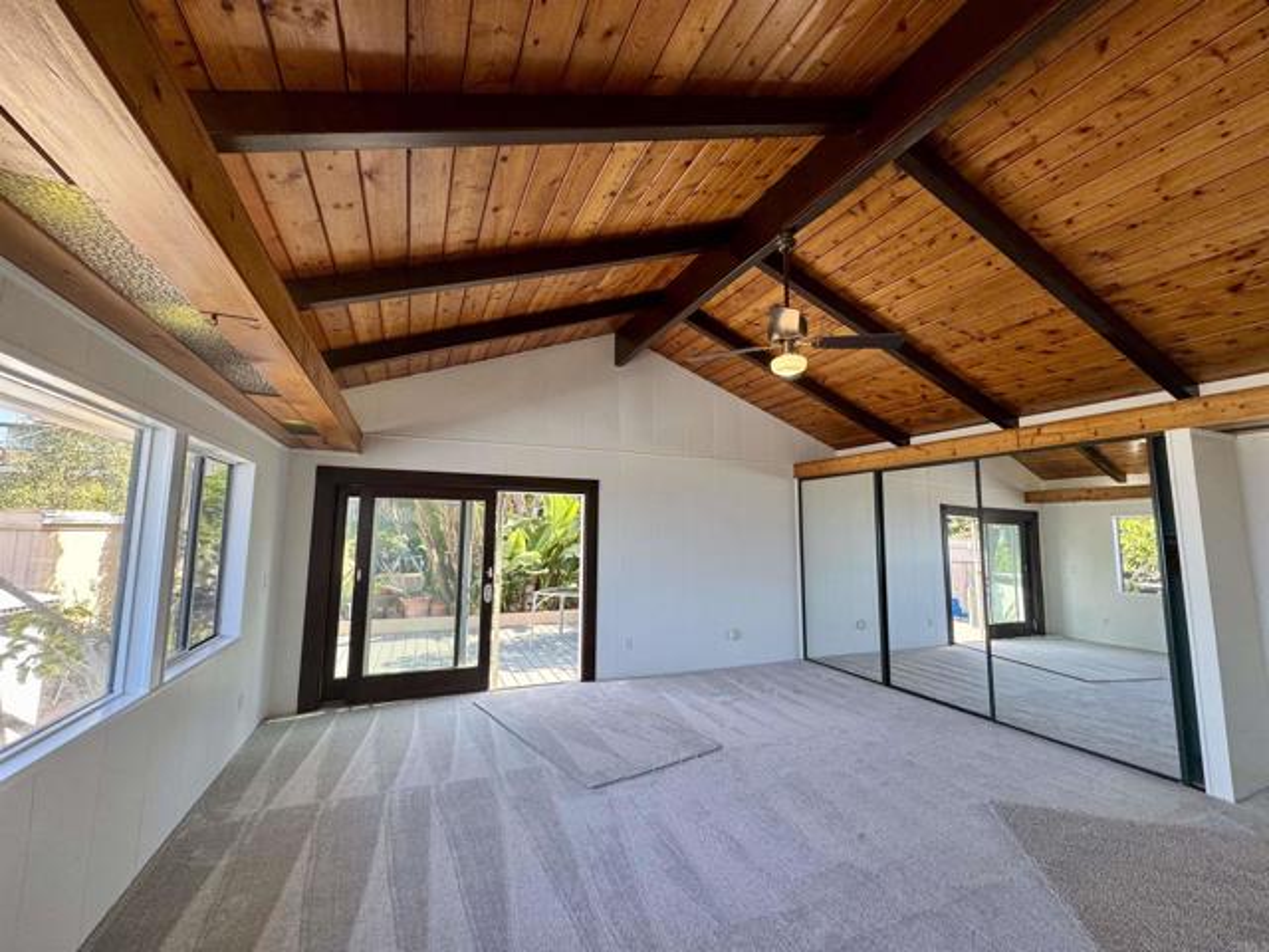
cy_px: 476
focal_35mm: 14
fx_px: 513
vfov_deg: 85.7
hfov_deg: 102.1
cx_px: 634
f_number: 2.2
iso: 80
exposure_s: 1/120
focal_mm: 2.22
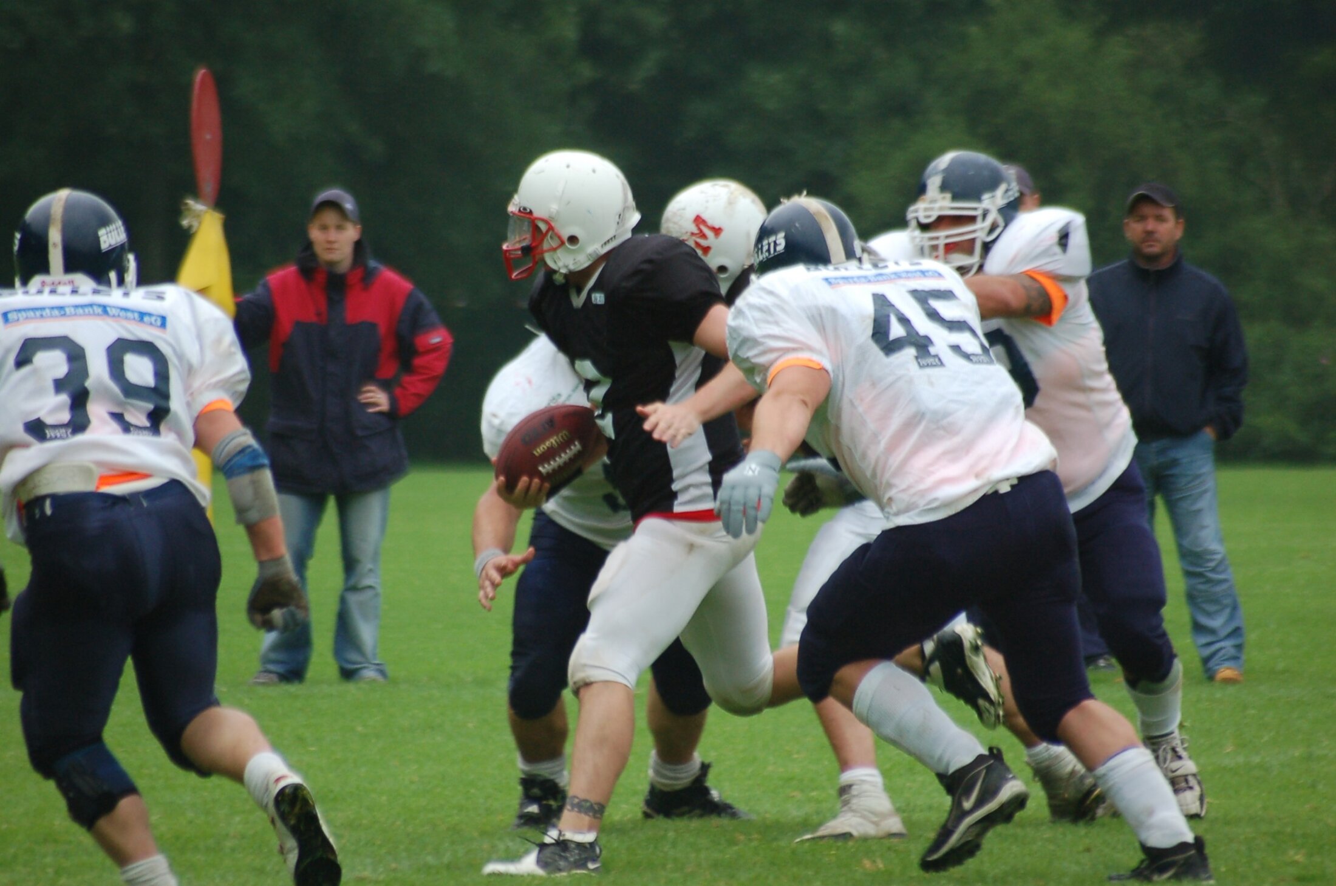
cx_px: 668
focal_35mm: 450
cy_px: 443
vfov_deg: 3.0
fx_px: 16668
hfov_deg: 4.6
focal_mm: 300
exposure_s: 1/500
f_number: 5.6
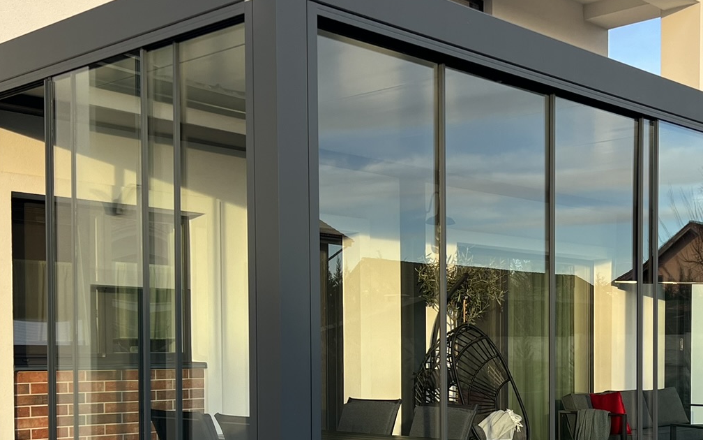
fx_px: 1073
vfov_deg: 22.7
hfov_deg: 35.8
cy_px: 370
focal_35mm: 56
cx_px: 484
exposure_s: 1/539
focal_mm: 5.7
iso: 50
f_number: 1.5
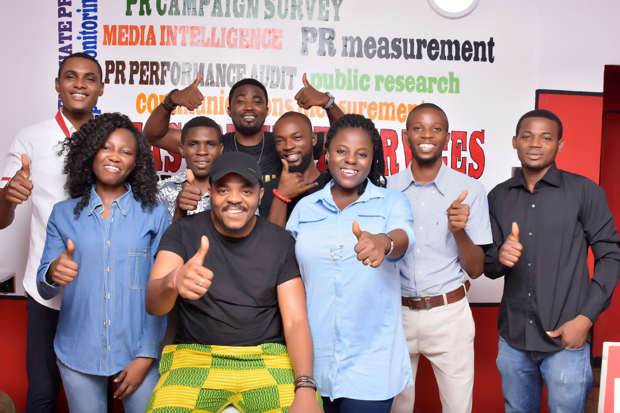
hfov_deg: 53.1
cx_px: 310
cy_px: 206
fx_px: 620
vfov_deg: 36.9
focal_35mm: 36
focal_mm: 24
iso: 500
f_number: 5.6
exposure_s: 1/320
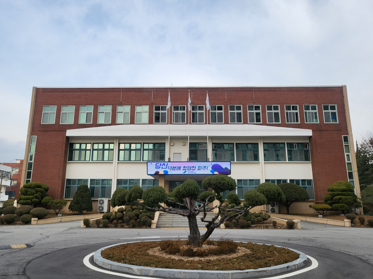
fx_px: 280
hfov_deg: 67.3
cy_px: 140
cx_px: 186
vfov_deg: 53.1
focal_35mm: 26
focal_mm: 4.25
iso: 50
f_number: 1.8
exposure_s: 1/1472
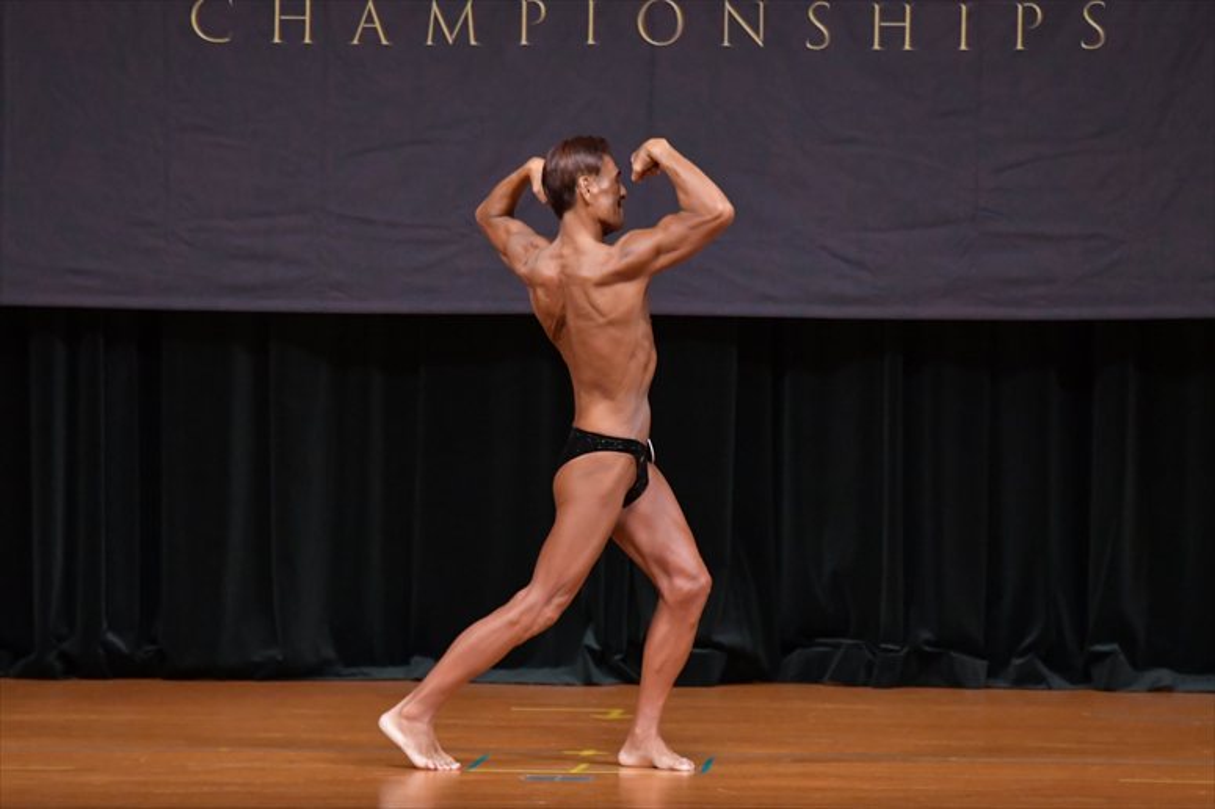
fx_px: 9108
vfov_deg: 5.1
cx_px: 608
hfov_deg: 7.6
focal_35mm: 270
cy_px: 404
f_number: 5.6
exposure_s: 1/400
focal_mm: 180
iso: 5000
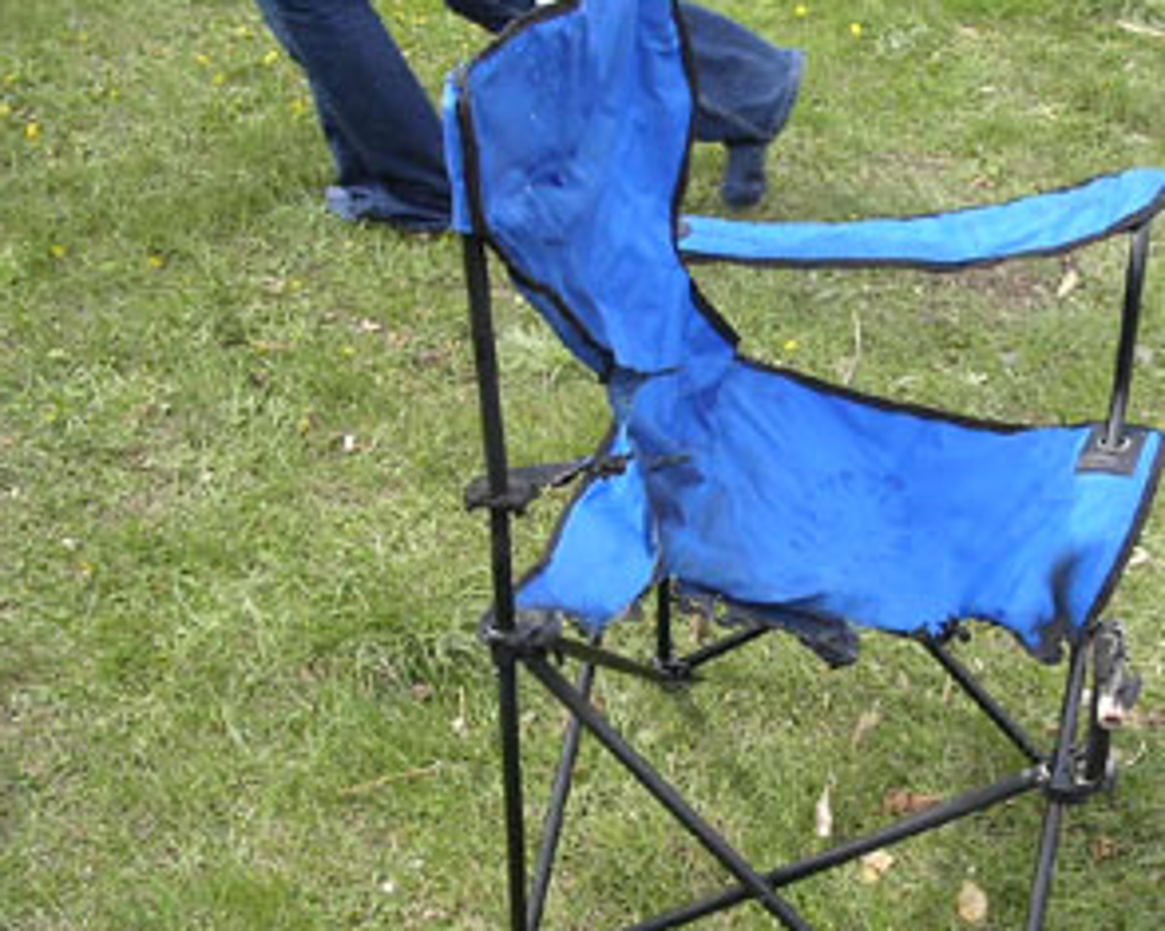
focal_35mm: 53
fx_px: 1827
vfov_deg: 28.6
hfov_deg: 35.1
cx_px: 761
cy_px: 458
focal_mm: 5.8
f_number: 2.8
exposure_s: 1/324
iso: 100
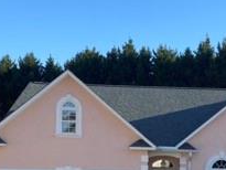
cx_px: 184
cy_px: 191
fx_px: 529
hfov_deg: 23.7
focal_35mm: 81
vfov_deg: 17.6
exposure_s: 1/1522
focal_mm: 4.25
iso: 32
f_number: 1.8
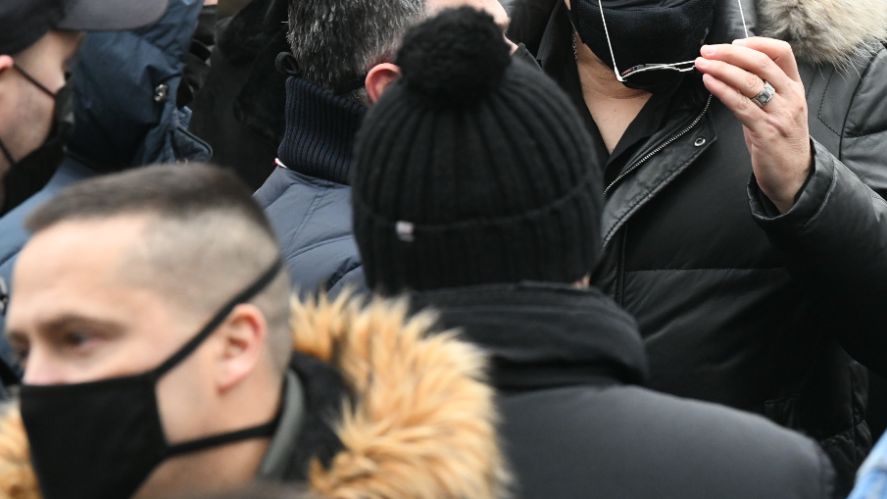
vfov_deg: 3.7
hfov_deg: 6.6
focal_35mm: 328
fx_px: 7714
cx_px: 776
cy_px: -29
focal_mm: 175
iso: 3200
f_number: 7.1
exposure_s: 1/200
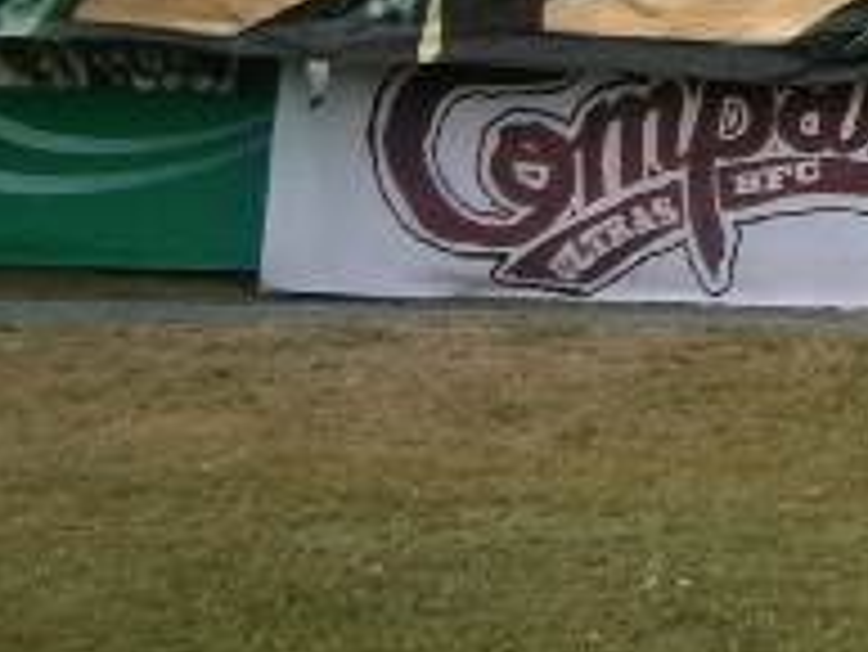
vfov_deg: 8.4
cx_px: 1723
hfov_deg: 10.8
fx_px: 4215
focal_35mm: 168
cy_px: -591
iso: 80
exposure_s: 1/640
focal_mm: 6.4
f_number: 3.1
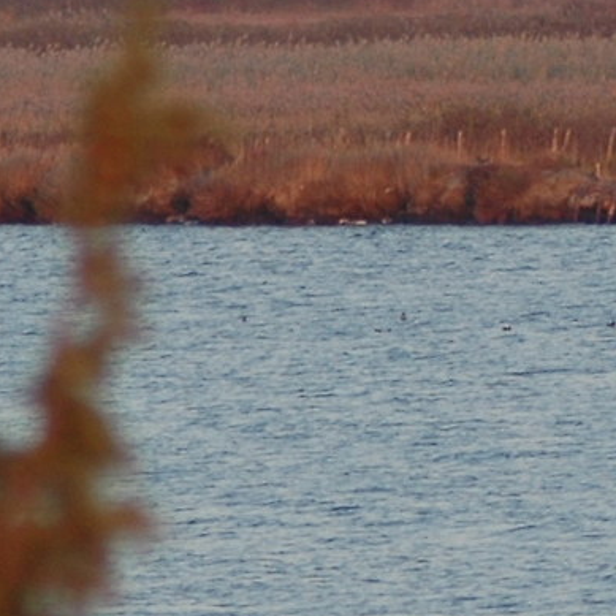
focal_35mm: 1416
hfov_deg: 1.2
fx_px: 28508
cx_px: 744
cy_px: 40
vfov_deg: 1.2
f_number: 4.8
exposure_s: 1/125
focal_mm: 180
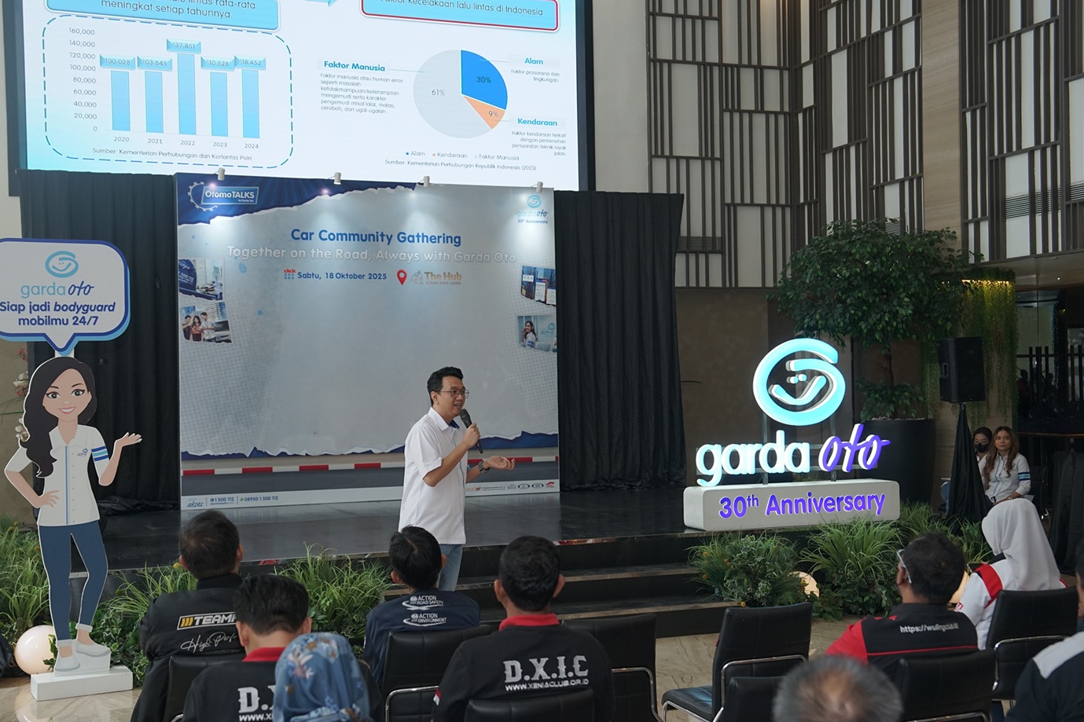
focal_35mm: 47
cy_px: 360
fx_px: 1415
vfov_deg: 28.6
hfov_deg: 41.9
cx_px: 536
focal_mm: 45
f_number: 4
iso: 800
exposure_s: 1/160
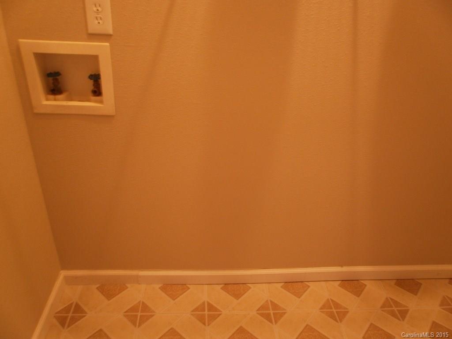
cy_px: 170
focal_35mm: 26
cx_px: 226
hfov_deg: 67.3
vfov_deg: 53.1
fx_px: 339
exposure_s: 1/6
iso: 125
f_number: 2.6
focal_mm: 4.65
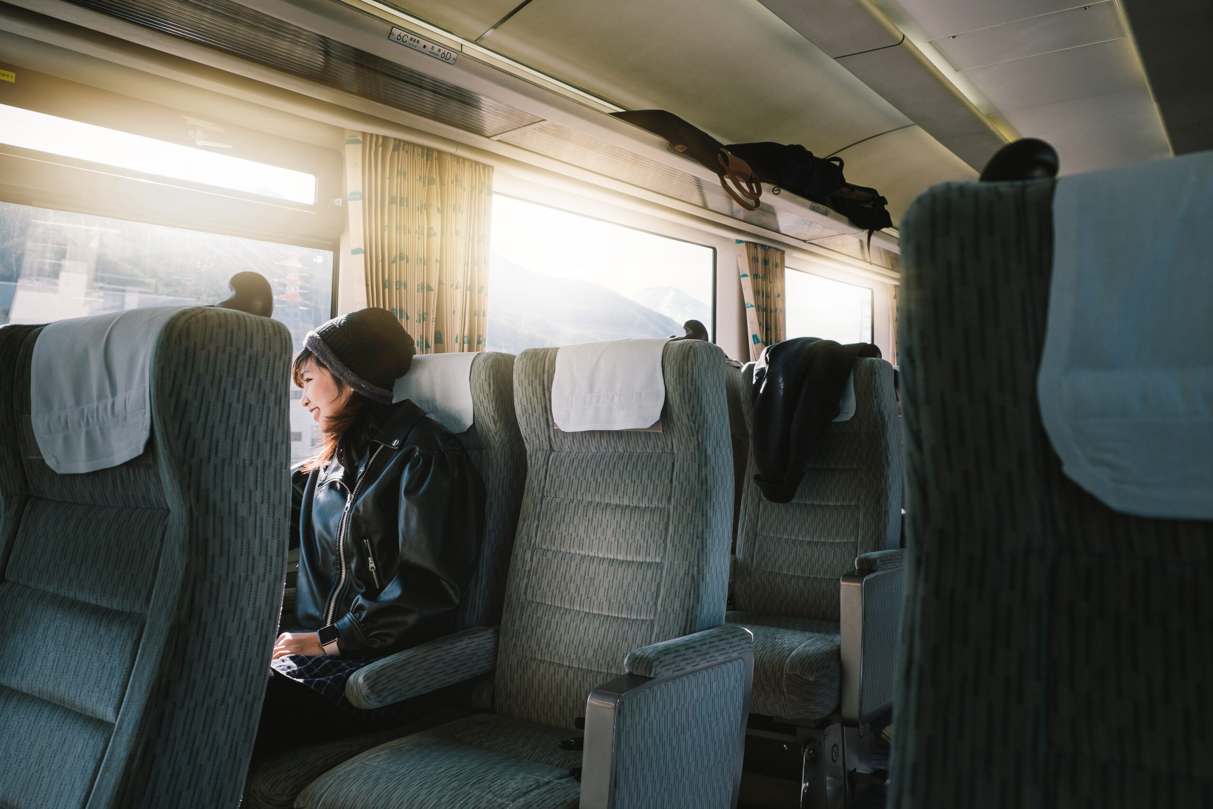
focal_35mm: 27
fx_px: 910
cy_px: 404
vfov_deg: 47.9
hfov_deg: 67.4
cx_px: 606
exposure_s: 1/220
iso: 400
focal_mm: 18
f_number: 4.5
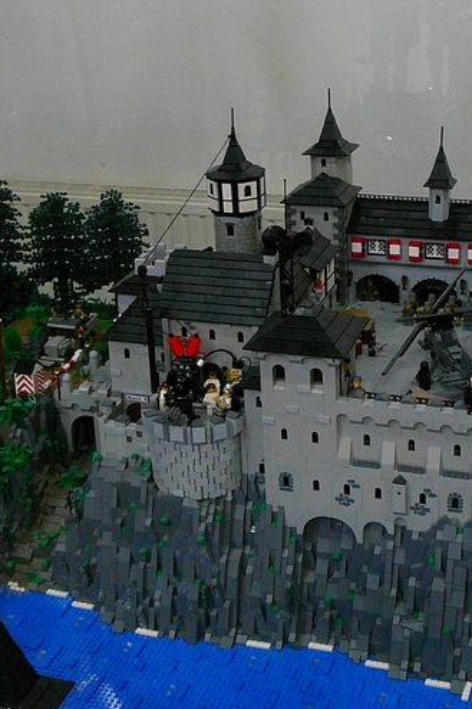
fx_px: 1161
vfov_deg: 33.9
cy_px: 293
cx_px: 241
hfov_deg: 23.0
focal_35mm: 59
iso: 200
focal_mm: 5.2
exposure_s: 1/8
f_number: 2.8
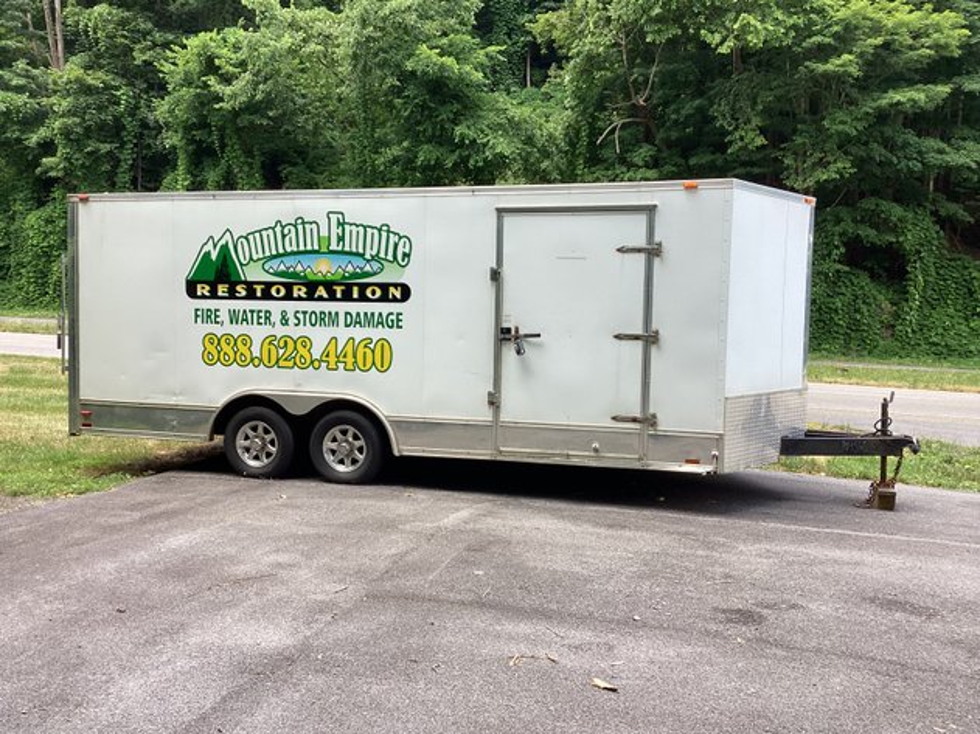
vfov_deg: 45.4
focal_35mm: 31
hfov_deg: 58.4
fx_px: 877
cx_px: 490
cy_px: 367
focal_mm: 3.3
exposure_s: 1/148
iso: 25
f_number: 2.4
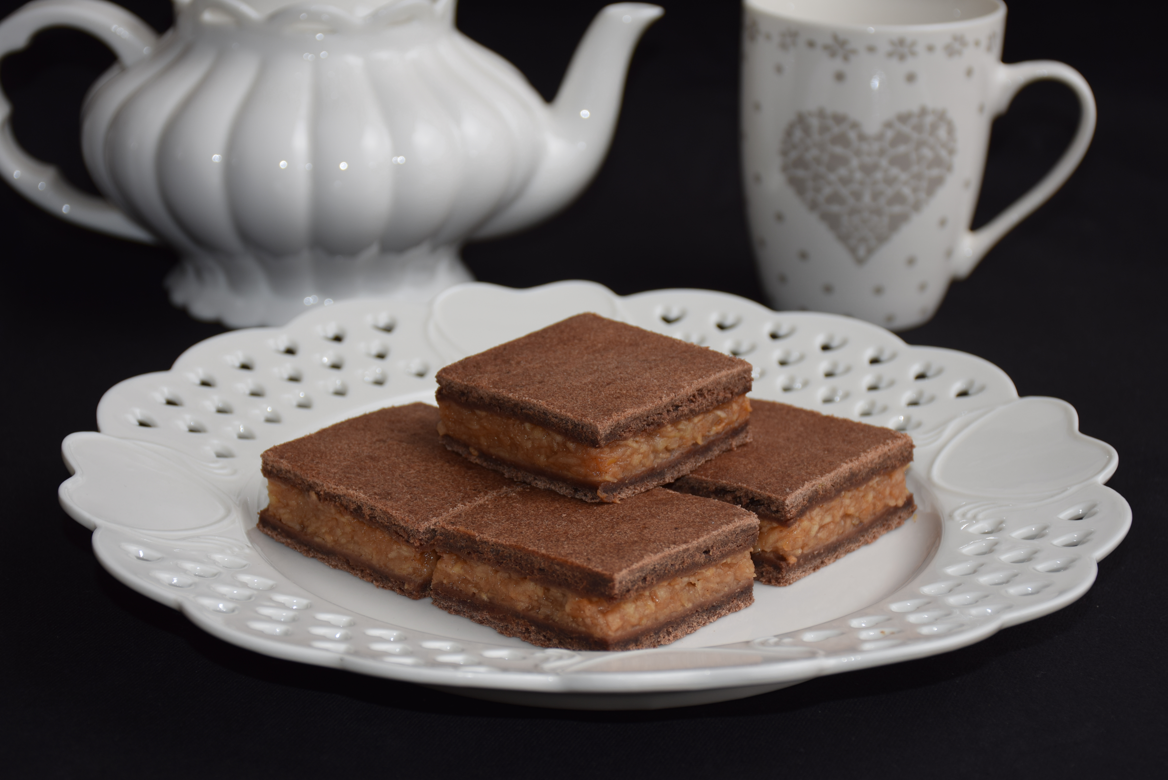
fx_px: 2531
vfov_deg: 17.5
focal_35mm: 78
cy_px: 390
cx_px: 584
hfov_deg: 26.0
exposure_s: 1/125
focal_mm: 52
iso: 110
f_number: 5.6
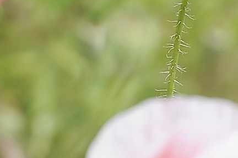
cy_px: -34
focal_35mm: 1166
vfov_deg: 1.2
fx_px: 7708
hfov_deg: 1.8
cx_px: 84
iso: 200
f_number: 9
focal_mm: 210
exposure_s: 1/320
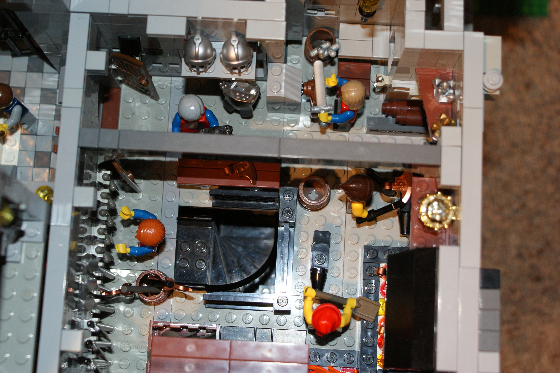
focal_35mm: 61
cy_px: 189
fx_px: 949
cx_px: 277
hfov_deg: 32.9
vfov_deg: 22.3
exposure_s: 1/60
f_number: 5.6
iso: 400
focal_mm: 40
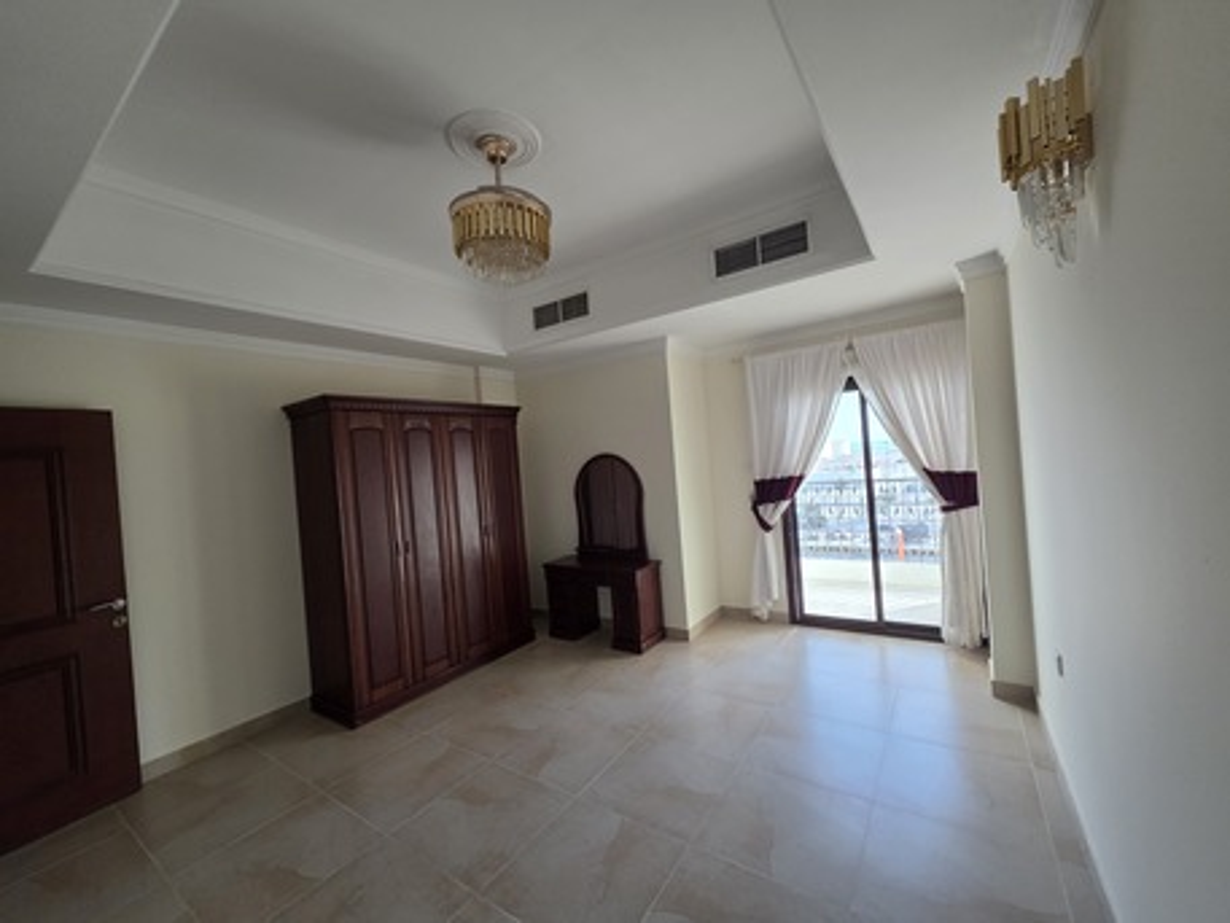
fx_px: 462
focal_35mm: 13
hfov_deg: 106.2
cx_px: 615
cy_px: 462
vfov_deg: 89.9
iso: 250
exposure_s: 1/50
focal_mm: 2.2
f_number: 1.9
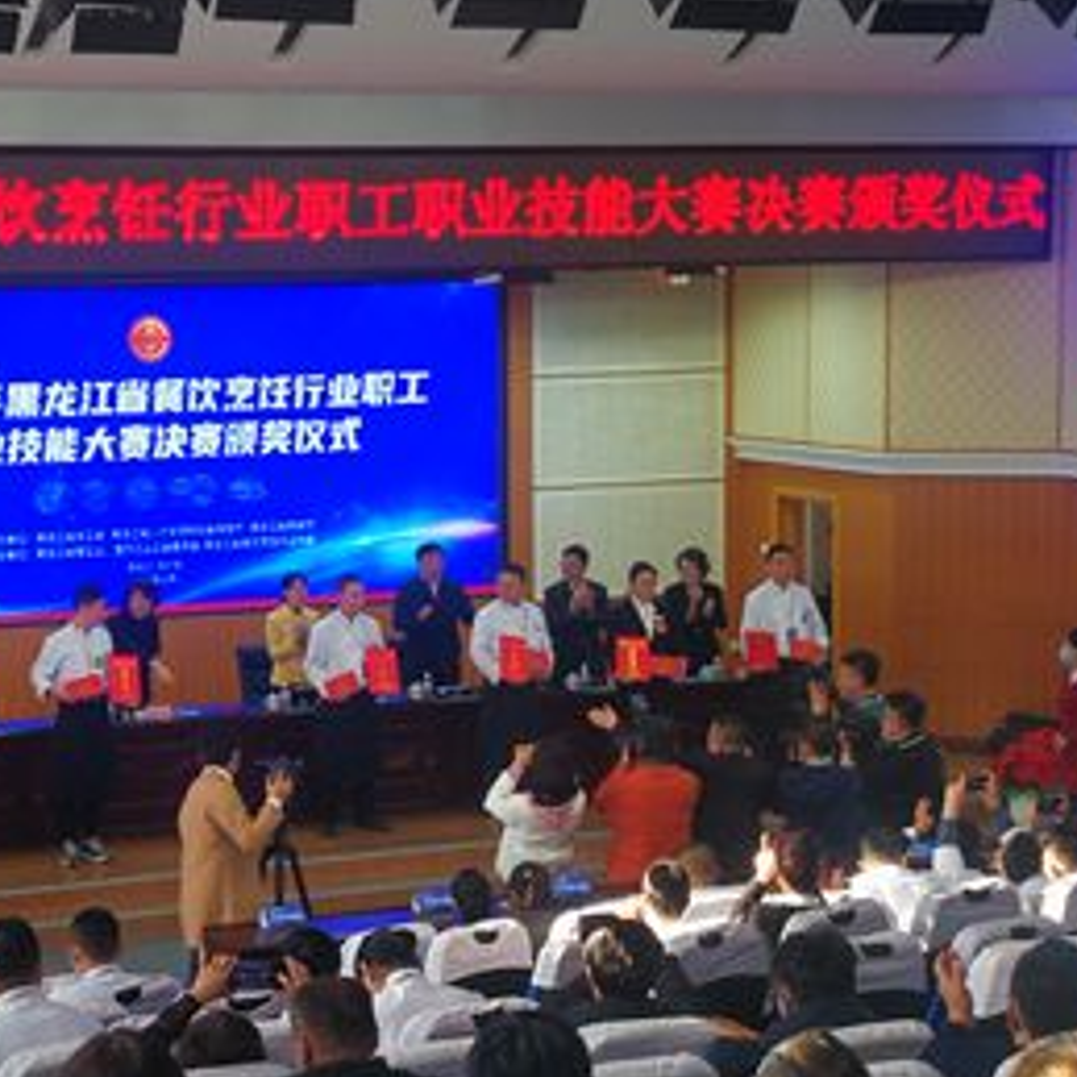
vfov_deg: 20.9
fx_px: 2922
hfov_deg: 20.6
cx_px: 212
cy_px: 599
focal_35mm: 83
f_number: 2.2
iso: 100
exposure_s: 1/100
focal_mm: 3.95
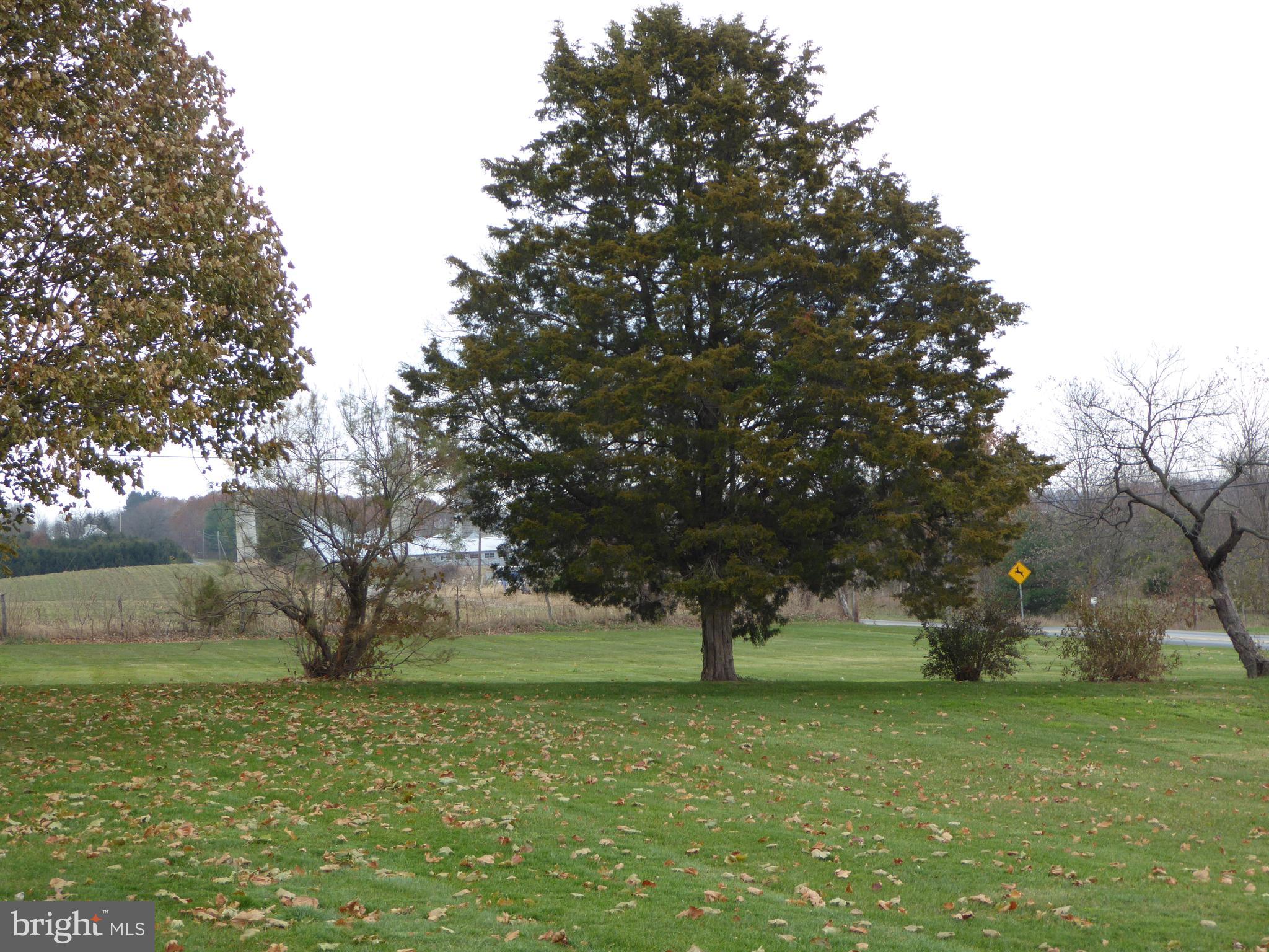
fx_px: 2236
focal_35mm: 61
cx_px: 634
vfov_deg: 24.0
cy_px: 476
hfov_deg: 31.7
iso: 100
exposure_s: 1/125
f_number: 4.3
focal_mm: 10.9
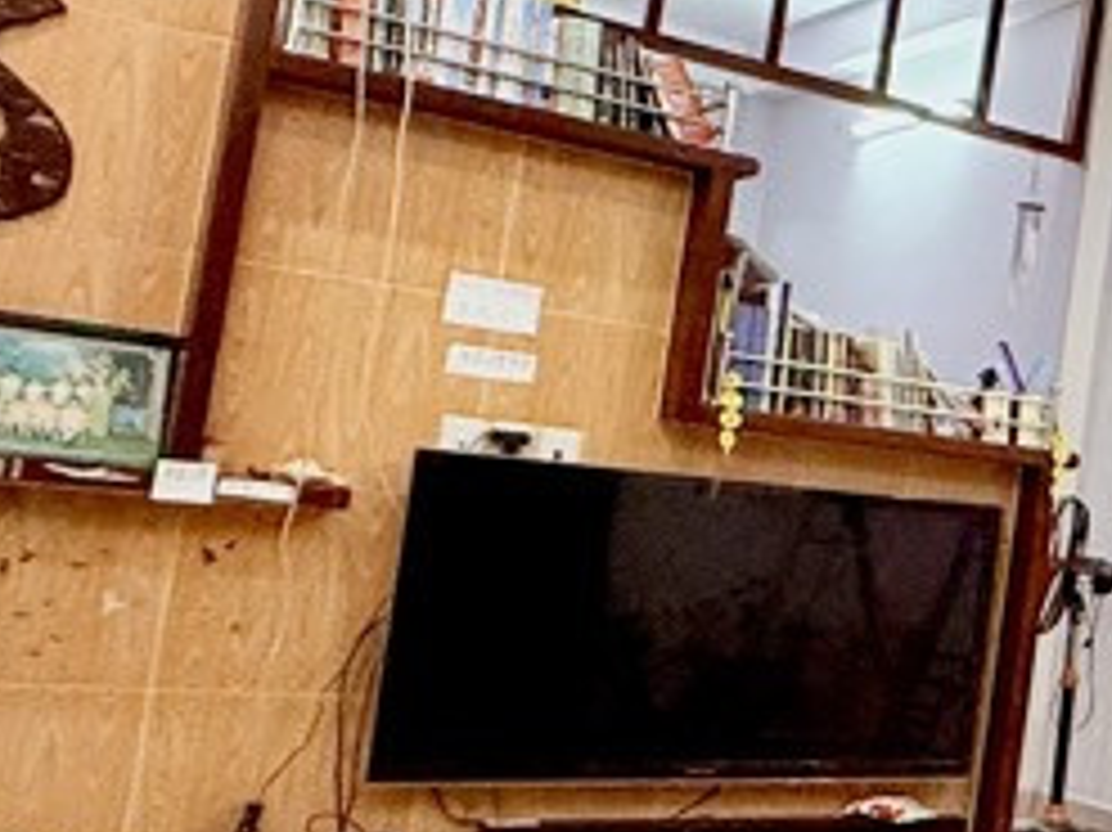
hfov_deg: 21.4
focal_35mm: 58
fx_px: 1862
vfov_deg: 25.2
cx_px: 2017
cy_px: 495
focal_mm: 2.22
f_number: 2.2
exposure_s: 1/50
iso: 400
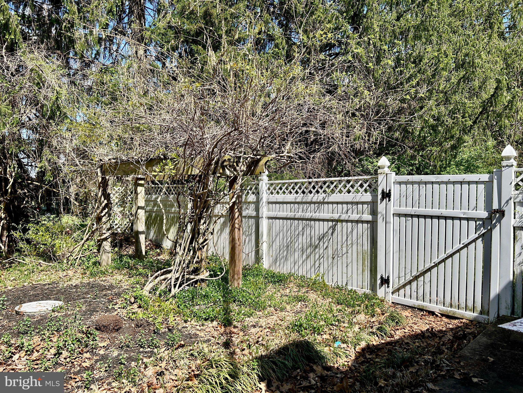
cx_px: 262
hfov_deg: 67.3
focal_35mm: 26
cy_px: 196
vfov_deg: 53.1
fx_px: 393
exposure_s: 1/2994
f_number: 1.5
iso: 50
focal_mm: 5.7
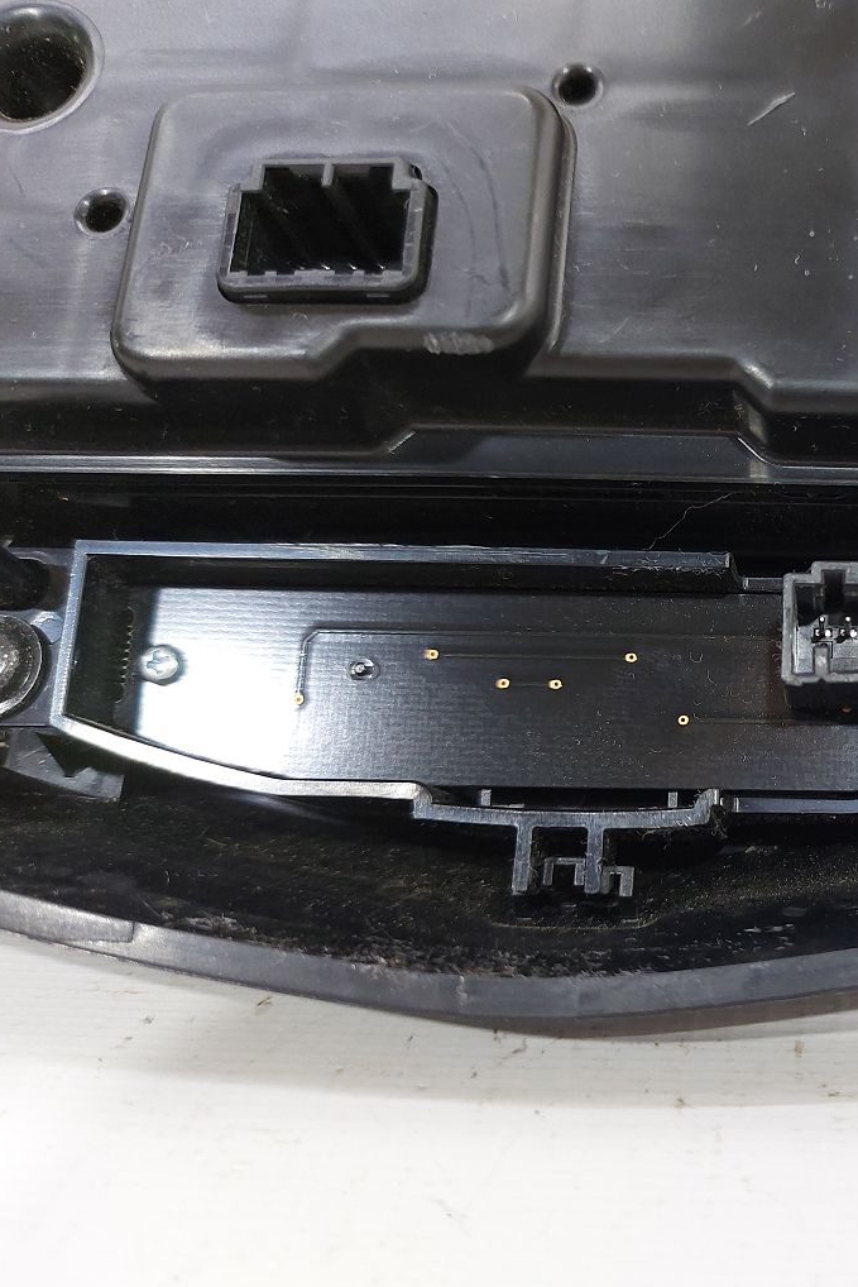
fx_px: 1215
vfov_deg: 55.8
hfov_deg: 35.2
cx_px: 862
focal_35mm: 34
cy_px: 654
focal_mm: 5.23
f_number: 1.8
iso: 125
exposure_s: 1/50
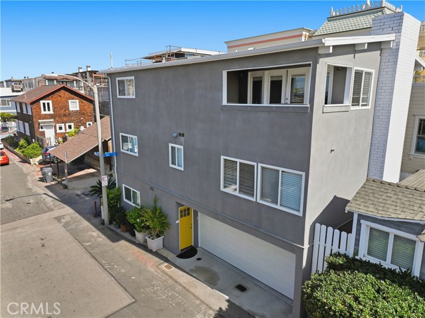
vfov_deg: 56.8
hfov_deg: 71.6
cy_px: 159
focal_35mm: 24
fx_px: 294
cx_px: 212
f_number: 2.8
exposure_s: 1/1000
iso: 200
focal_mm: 12.3
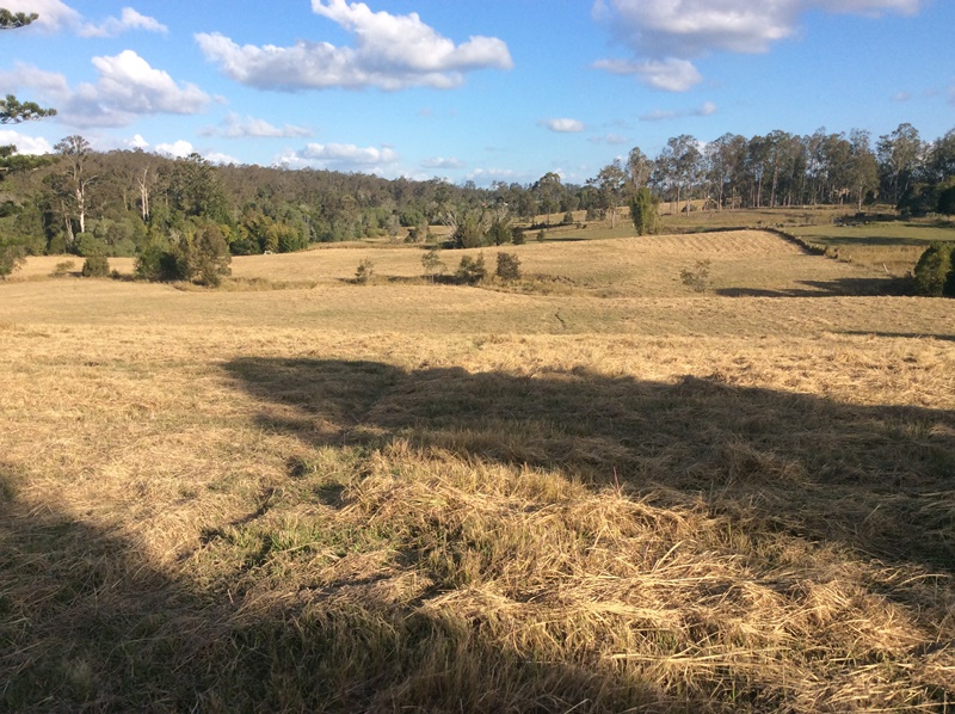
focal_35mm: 32
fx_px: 882
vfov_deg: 44.1
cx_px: 478
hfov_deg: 56.9
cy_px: 357
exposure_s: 1/1100
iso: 32
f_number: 2.4
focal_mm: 3.3
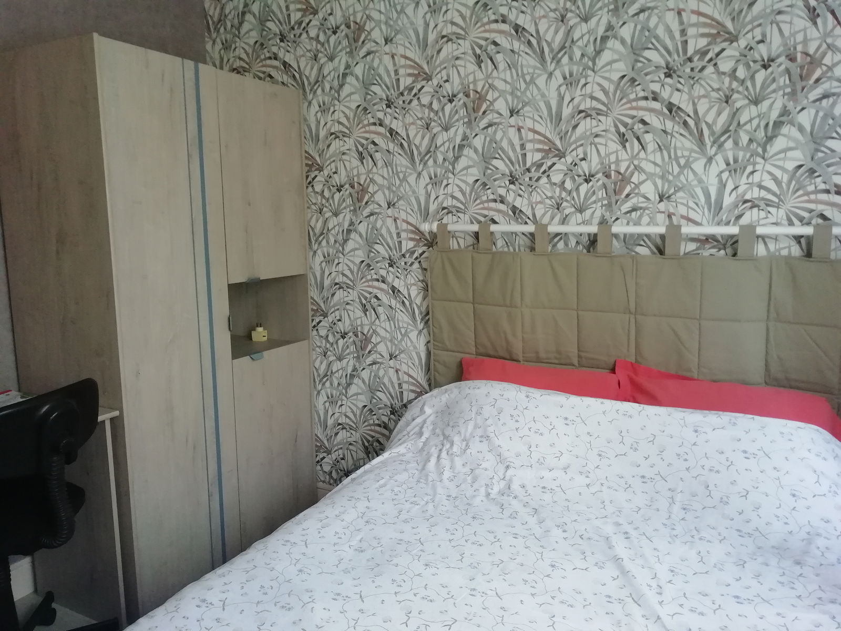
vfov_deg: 53.1
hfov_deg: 67.3
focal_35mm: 26
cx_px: 420
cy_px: 316
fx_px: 632
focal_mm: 3.46
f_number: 2.2
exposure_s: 1/30
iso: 200
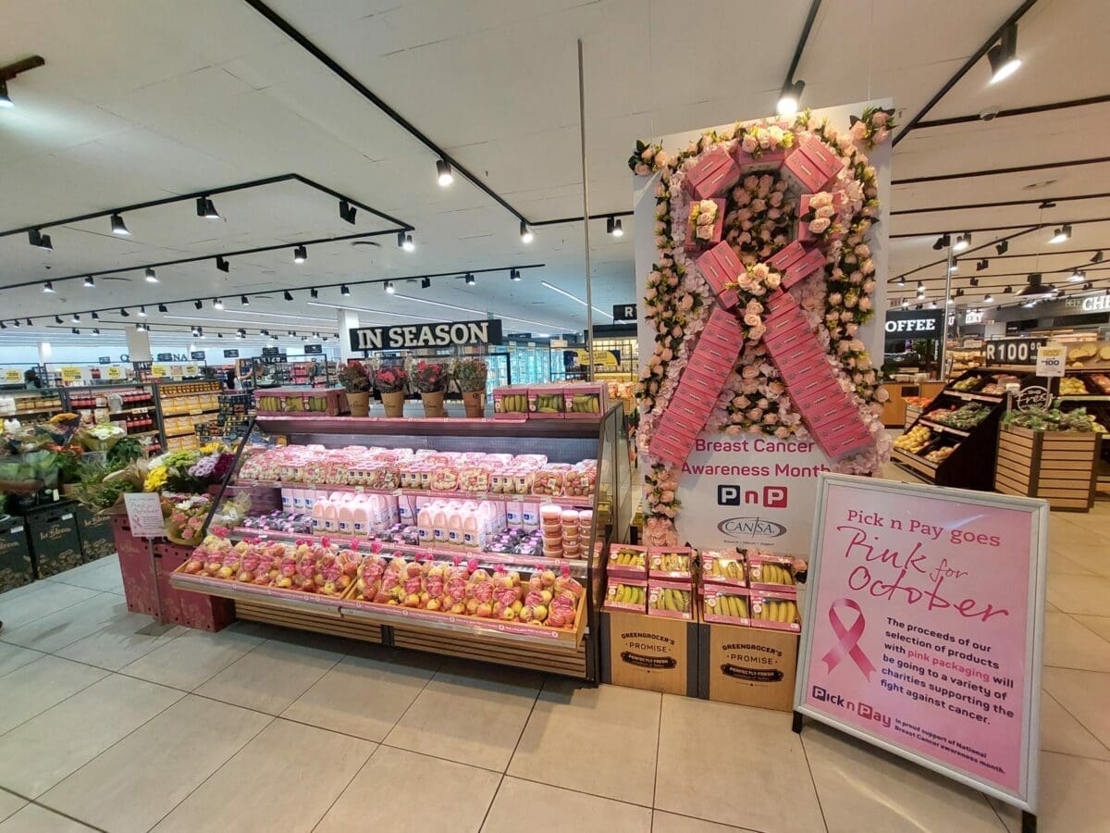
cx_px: 555
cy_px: 416
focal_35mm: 13
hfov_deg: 106.2
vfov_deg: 89.9
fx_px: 417
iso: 160
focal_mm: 1.74
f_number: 2.2
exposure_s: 1/60
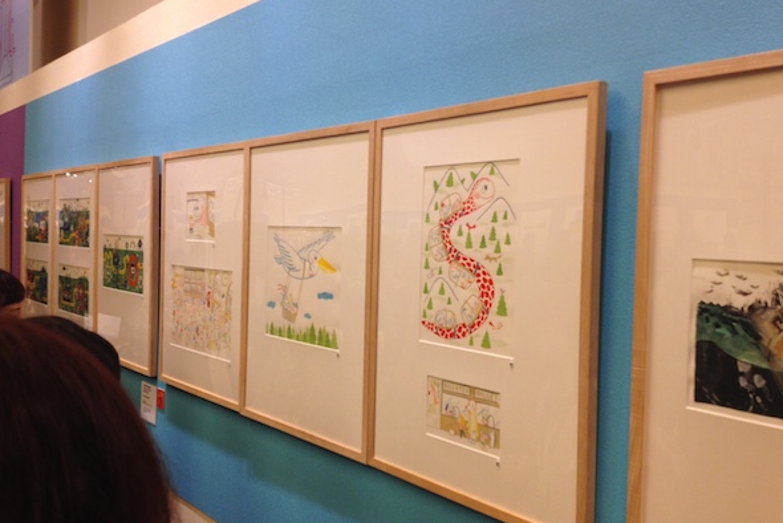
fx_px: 805
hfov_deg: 51.9
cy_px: 267
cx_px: 395
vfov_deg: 36.0
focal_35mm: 37
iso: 50
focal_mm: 4.28
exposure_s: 1/30
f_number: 2.4
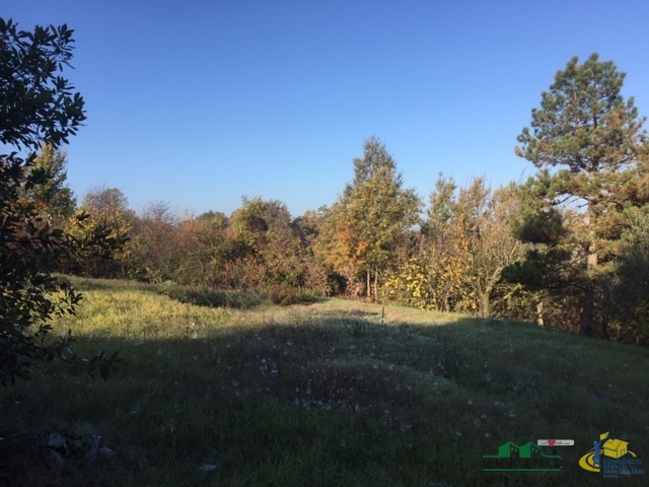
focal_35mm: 29
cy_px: 244
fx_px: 544
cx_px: 324
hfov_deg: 61.7
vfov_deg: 48.2
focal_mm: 4.15
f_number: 2.2
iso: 32
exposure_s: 1/1130
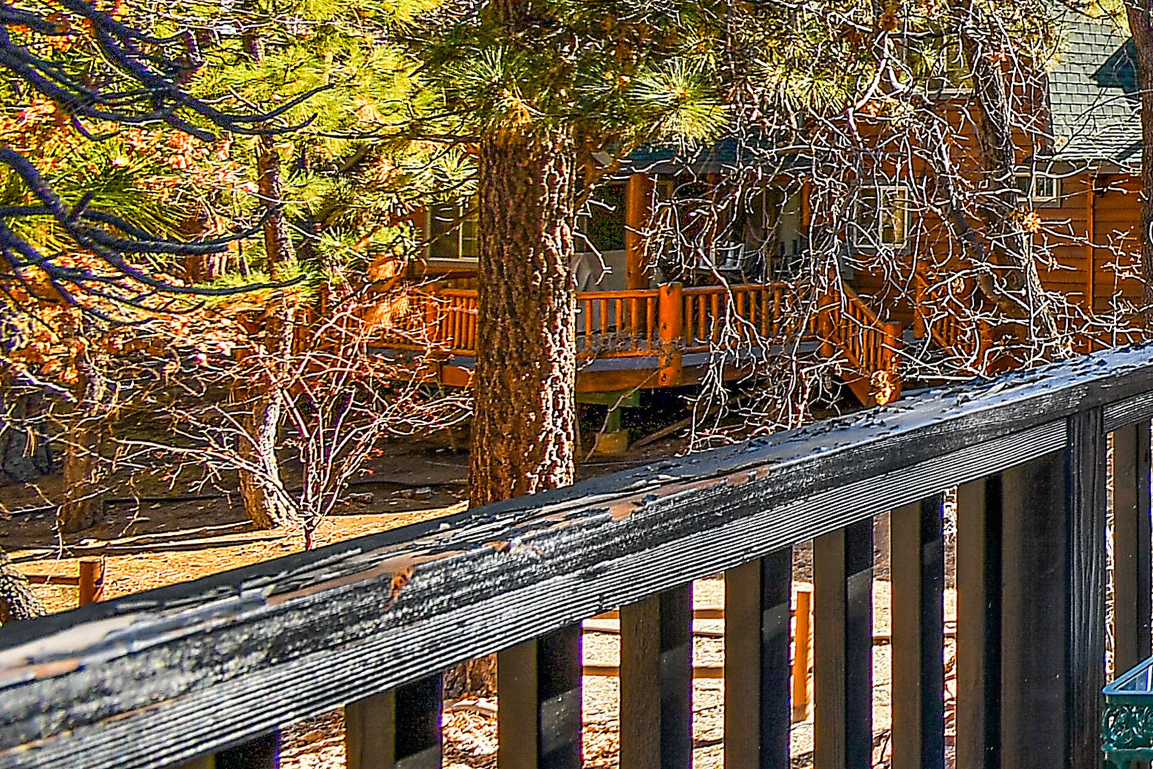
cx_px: 1812
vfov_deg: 27.1
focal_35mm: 48
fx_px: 1537
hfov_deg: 26.5
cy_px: 84
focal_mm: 10
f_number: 5
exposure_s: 1/50
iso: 100
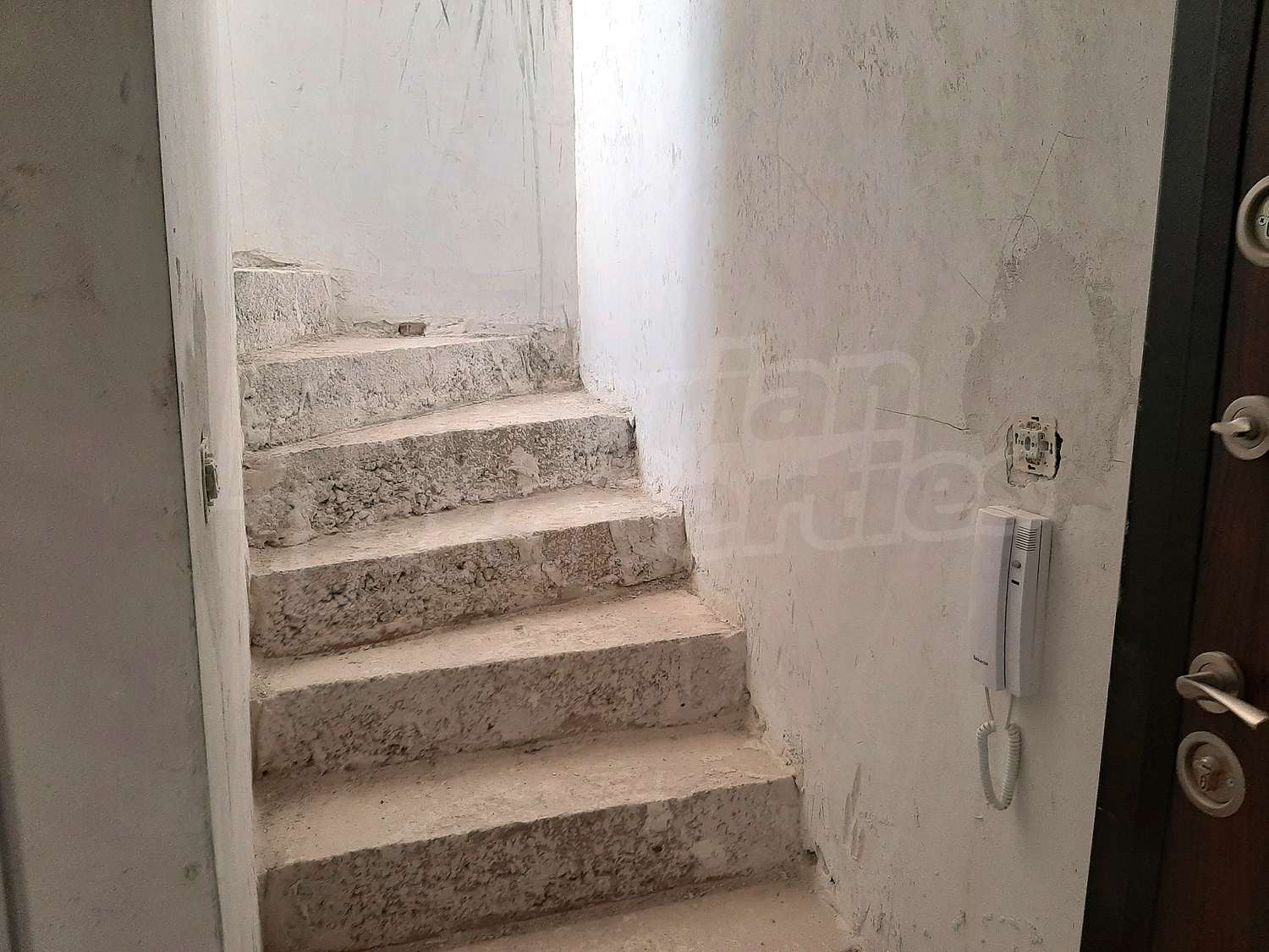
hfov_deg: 67.3
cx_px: 634
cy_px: 476
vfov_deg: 53.1
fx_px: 953
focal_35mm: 26
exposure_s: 1/50
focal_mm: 3.93
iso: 160
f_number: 1.7
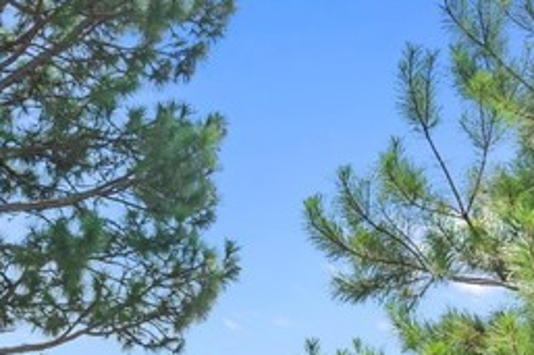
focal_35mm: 148
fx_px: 2194
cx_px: 185
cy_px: 736
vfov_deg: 8.7
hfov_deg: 13.9
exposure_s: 1/200
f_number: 8
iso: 200
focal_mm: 35
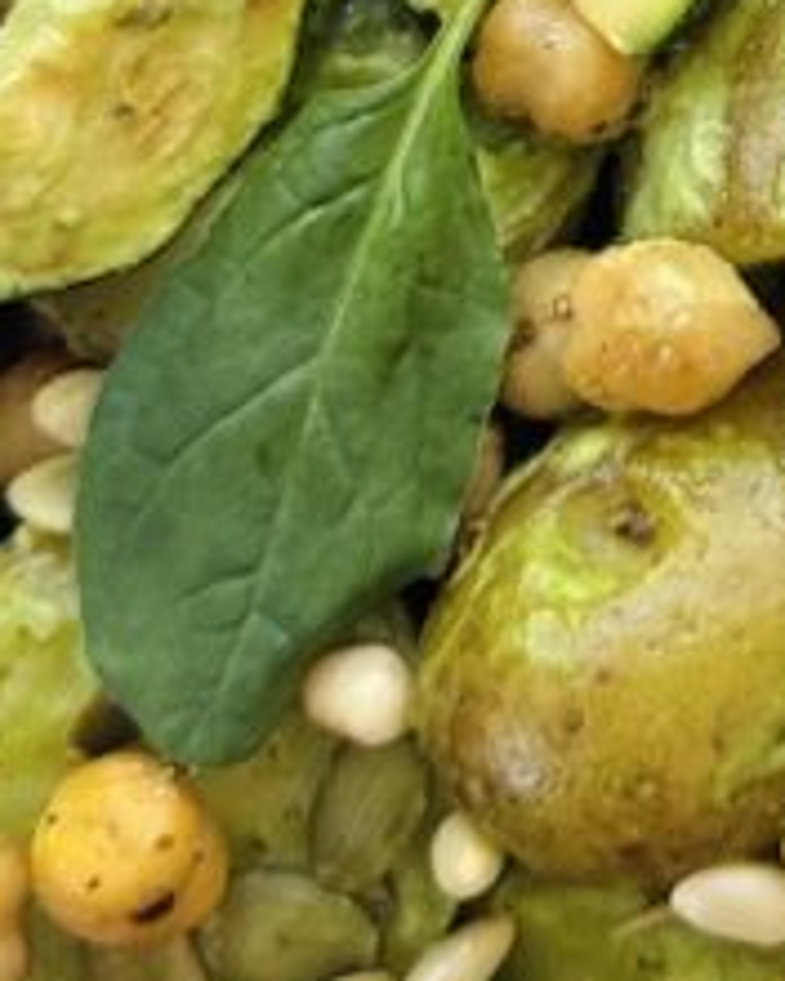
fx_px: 3165
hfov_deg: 13.8
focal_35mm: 109
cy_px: -308
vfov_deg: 16.6
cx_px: 923
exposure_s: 1/99
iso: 250
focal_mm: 6.86
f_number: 1.78
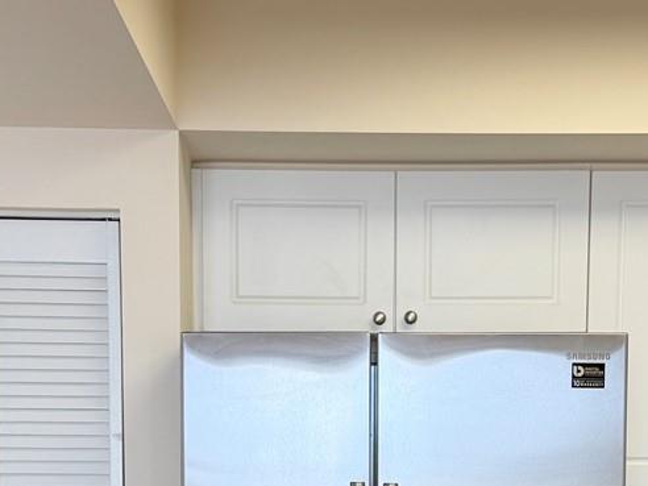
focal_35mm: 78
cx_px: 348
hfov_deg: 25.0
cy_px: 558
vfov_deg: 18.1
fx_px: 1460
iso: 100
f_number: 1.78
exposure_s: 1/120
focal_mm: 6.76
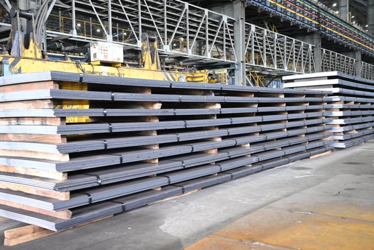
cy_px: 125
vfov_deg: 36.0
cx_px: 187
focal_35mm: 37
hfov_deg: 51.9
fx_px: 385
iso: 5000
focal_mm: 37
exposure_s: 1/160
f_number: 4
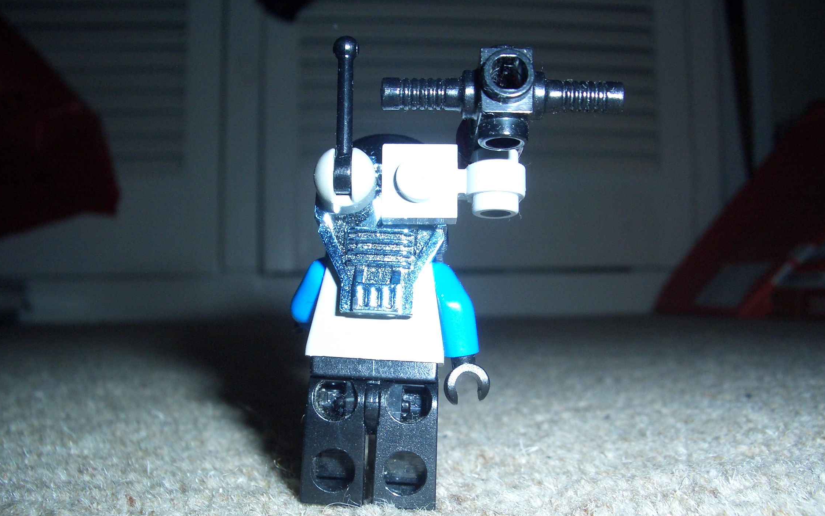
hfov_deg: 51.5
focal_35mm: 38
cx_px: 413
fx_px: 854
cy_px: 291
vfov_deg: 33.5
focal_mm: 5.8
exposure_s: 1/60
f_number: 4.3
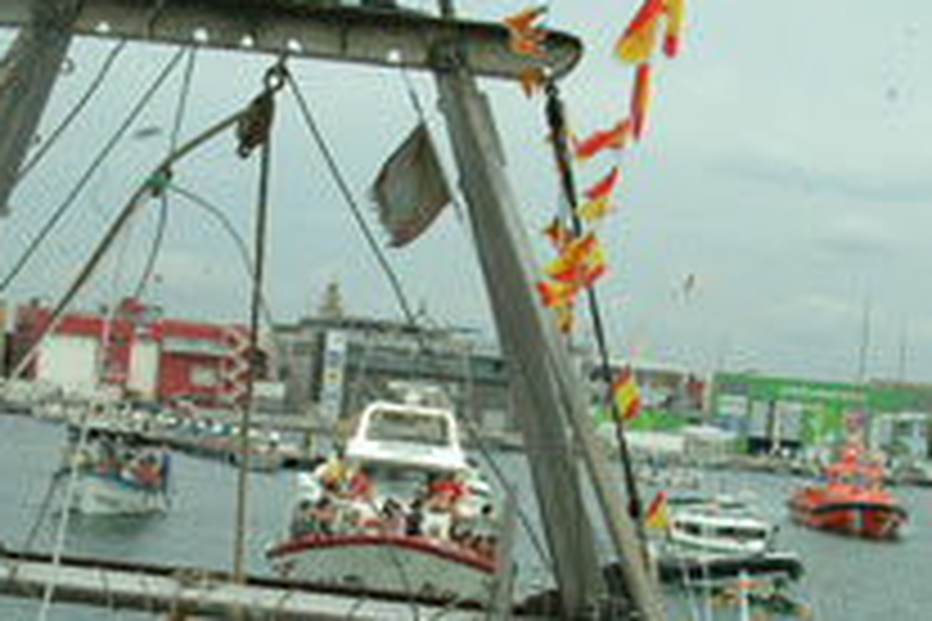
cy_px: 515
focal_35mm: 81
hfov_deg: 25.0
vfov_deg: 16.7
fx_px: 2097
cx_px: 342
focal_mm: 28
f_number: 11
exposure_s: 1/750
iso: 800
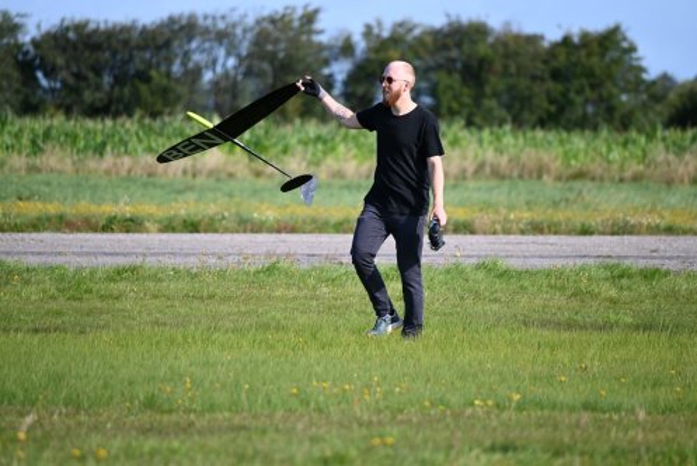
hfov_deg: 5.9
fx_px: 6780
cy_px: 233
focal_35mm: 350
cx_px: 348
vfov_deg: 3.9
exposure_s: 1/1000
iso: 320
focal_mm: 350
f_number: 6.3
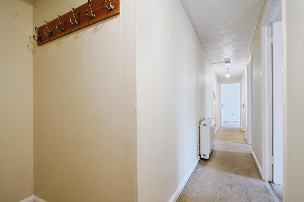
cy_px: 101
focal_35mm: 17
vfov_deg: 70.5
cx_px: 152
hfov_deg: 93.3
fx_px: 144
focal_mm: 17
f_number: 9
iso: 640
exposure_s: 1/10
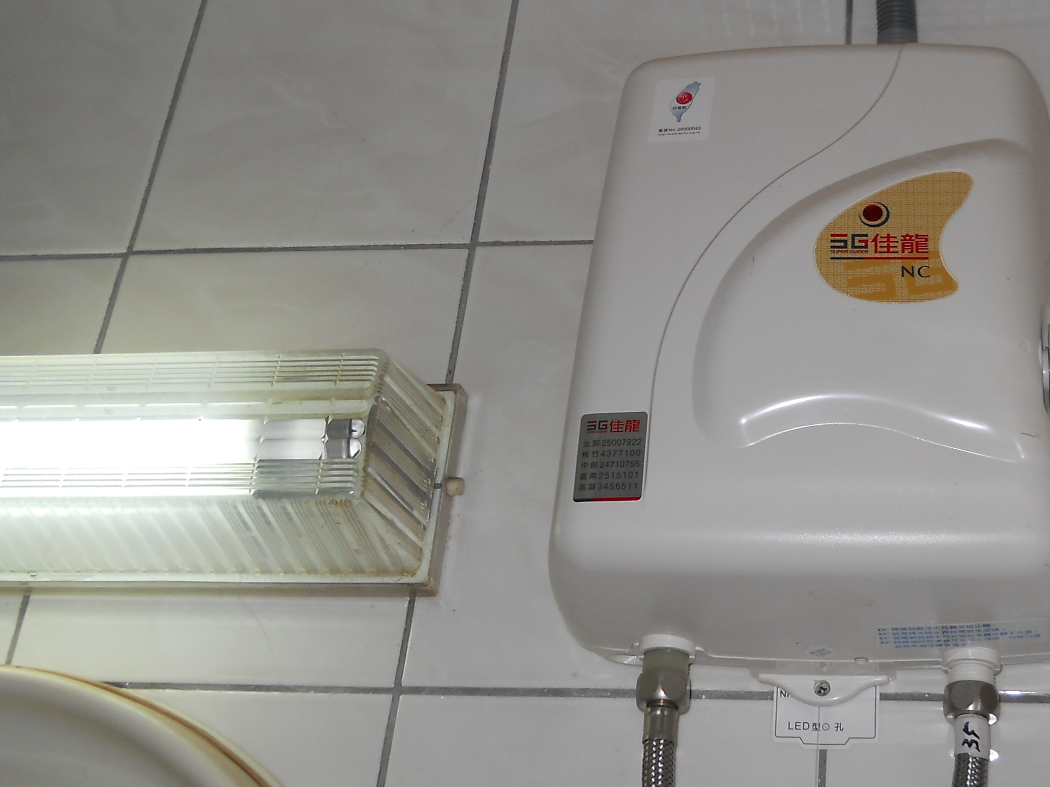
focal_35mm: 59
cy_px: 280
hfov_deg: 32.3
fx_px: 1790
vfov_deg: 24.7
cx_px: 726
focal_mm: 6.72
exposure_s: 1/30
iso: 80
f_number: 3.1
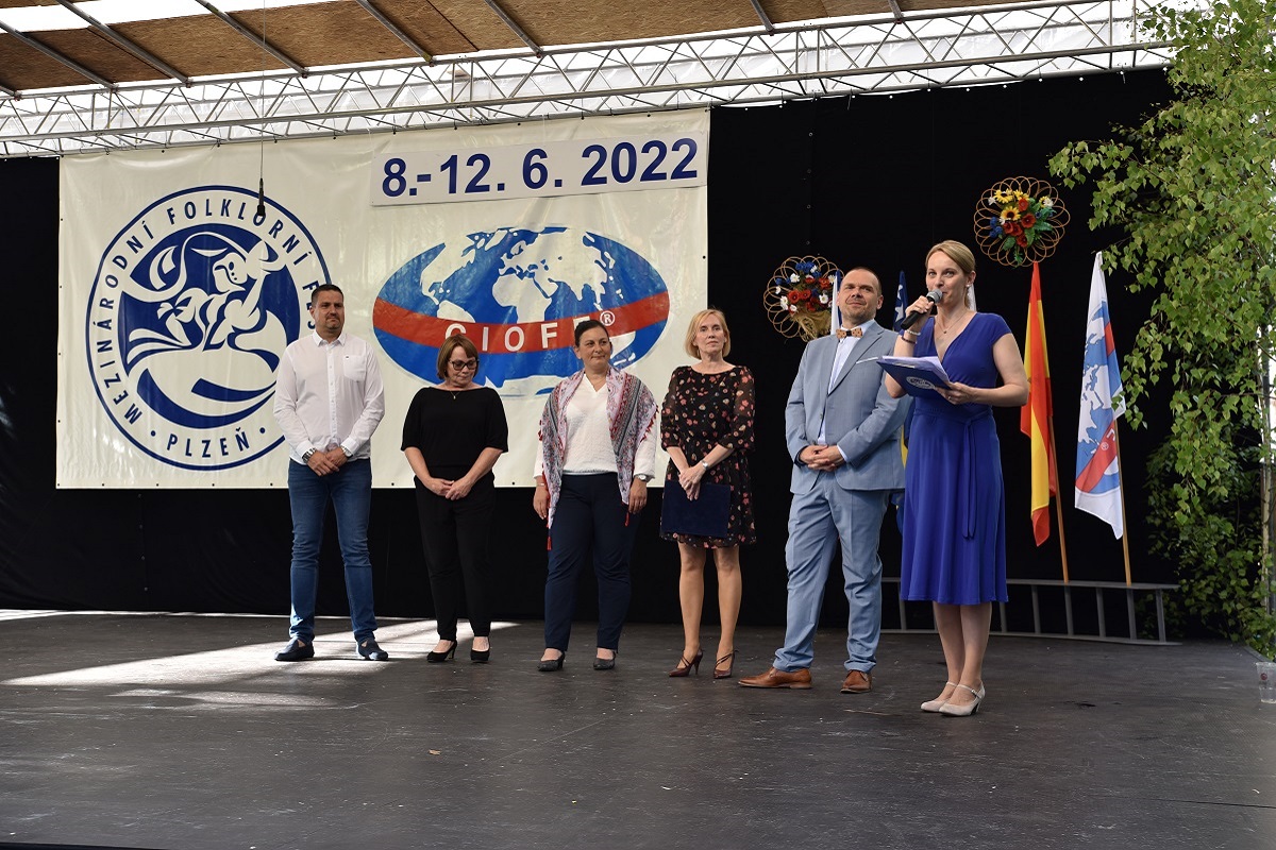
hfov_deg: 46.4
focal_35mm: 42
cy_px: 425
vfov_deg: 31.9
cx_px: 638
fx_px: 1489
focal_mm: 42
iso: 400
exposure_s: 1/160
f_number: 5
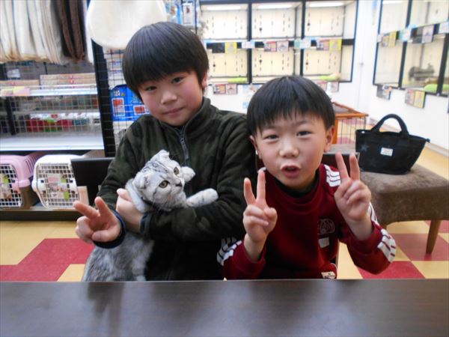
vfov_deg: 53.1
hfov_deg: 67.3
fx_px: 337
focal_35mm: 26
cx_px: 224
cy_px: 168
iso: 320
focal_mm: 4.6
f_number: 3.2
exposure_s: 1/30
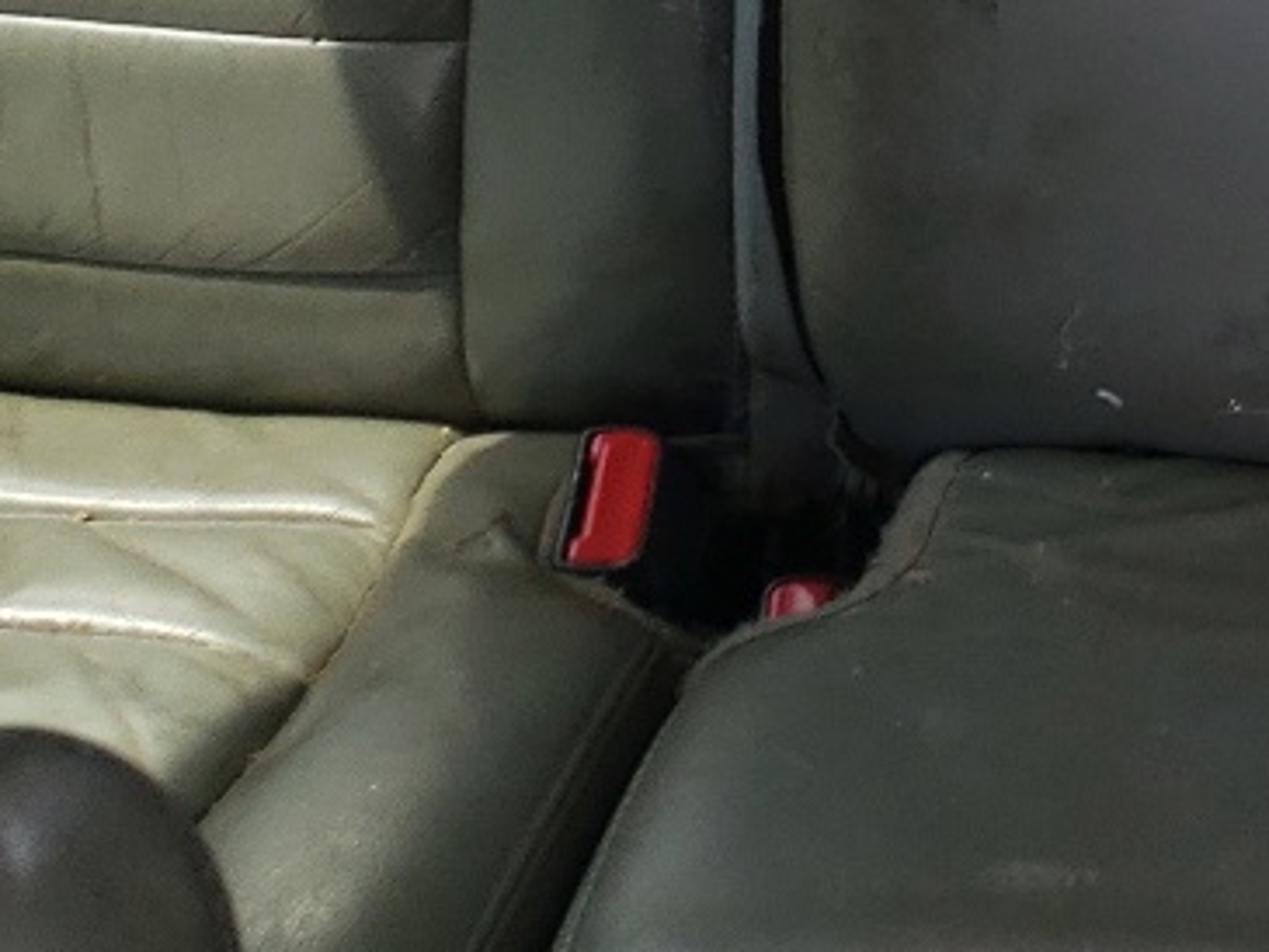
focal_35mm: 114
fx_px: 4181
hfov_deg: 16.2
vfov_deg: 12.1
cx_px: 1742
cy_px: -664
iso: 50
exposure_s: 1/227
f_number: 1.5
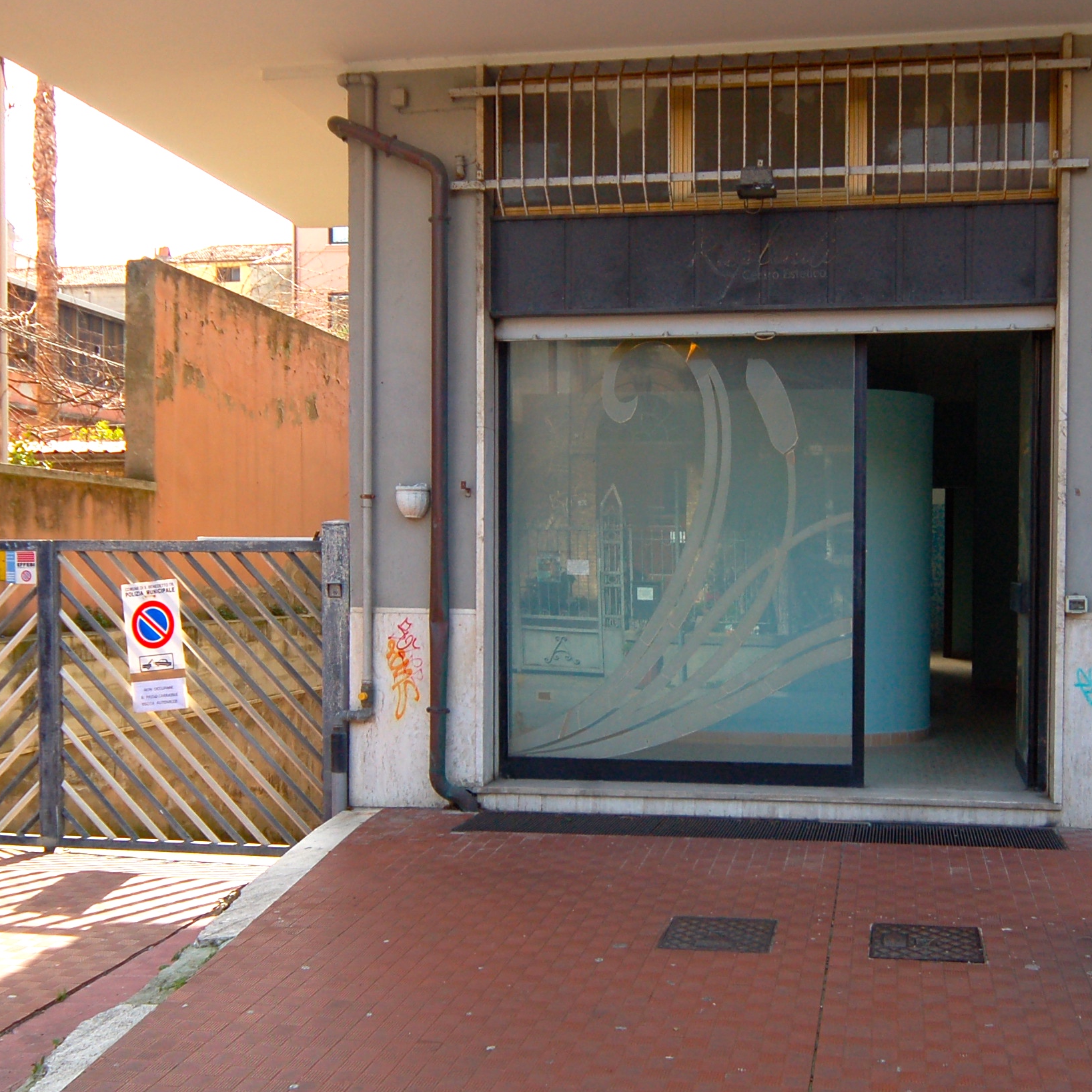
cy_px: 602
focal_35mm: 40
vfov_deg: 42.0
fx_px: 1420
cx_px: 668
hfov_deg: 41.8
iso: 320
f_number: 8
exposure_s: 1/250
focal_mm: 17
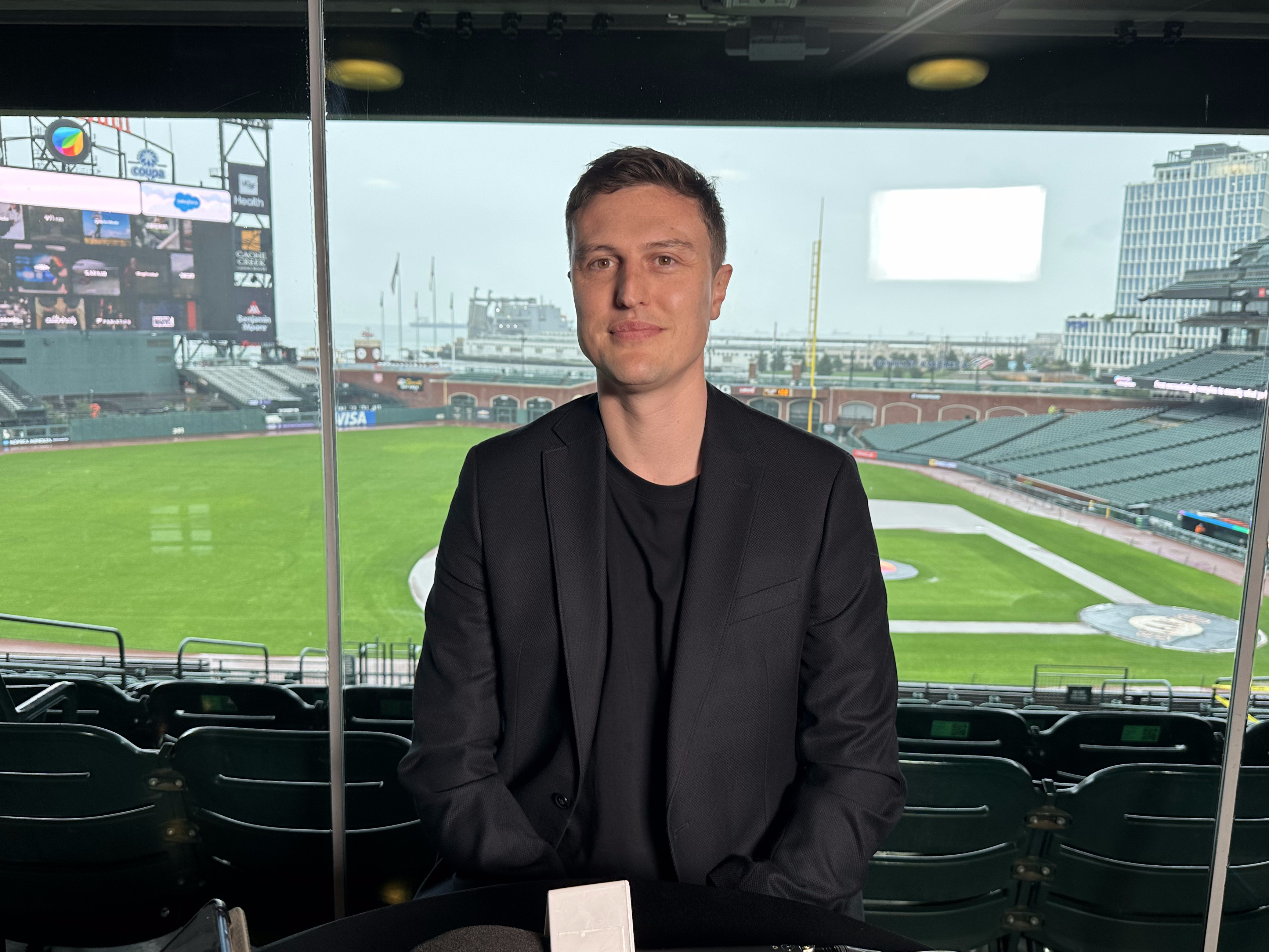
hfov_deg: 63.4
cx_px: 642
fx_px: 1026
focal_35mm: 28
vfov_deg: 49.7
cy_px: 515
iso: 64
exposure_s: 1/147
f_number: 1.78
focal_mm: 6.86
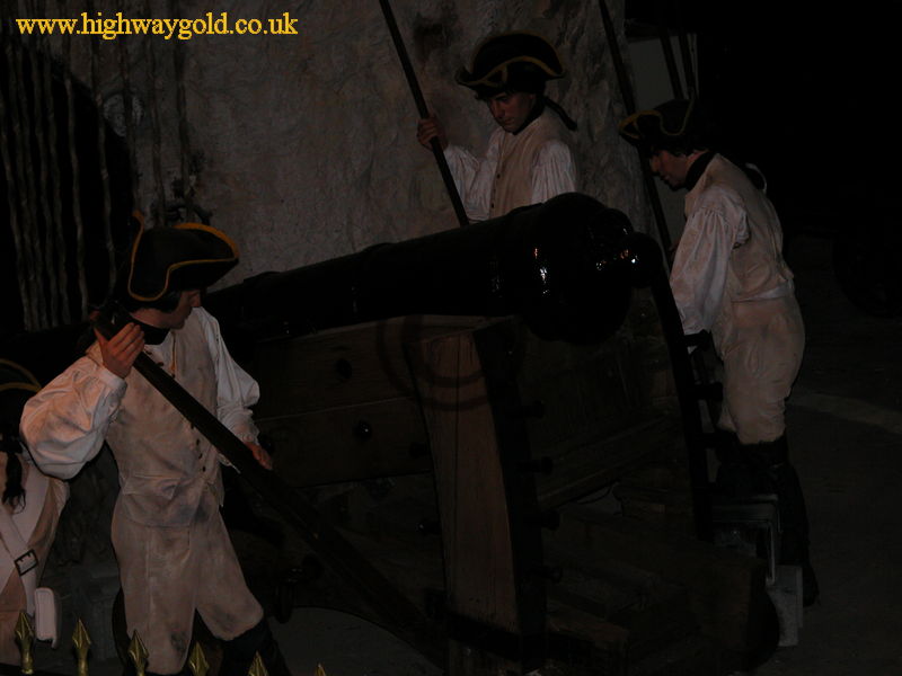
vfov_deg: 11.9
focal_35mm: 125
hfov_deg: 15.8
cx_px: 451
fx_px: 3257
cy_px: 338
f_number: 3.8
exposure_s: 1/125
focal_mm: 31.9
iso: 200
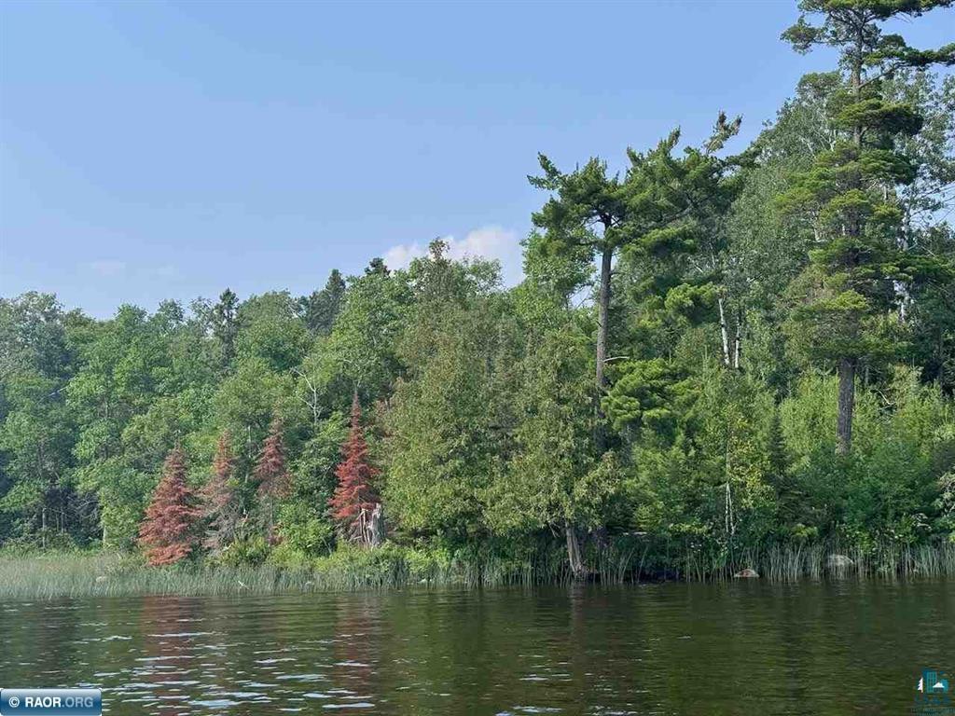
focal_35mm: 48
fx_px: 1324
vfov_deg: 30.3
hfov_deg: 39.7
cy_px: 358
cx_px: 478
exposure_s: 1/4049
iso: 64
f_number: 1.78
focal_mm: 6.76
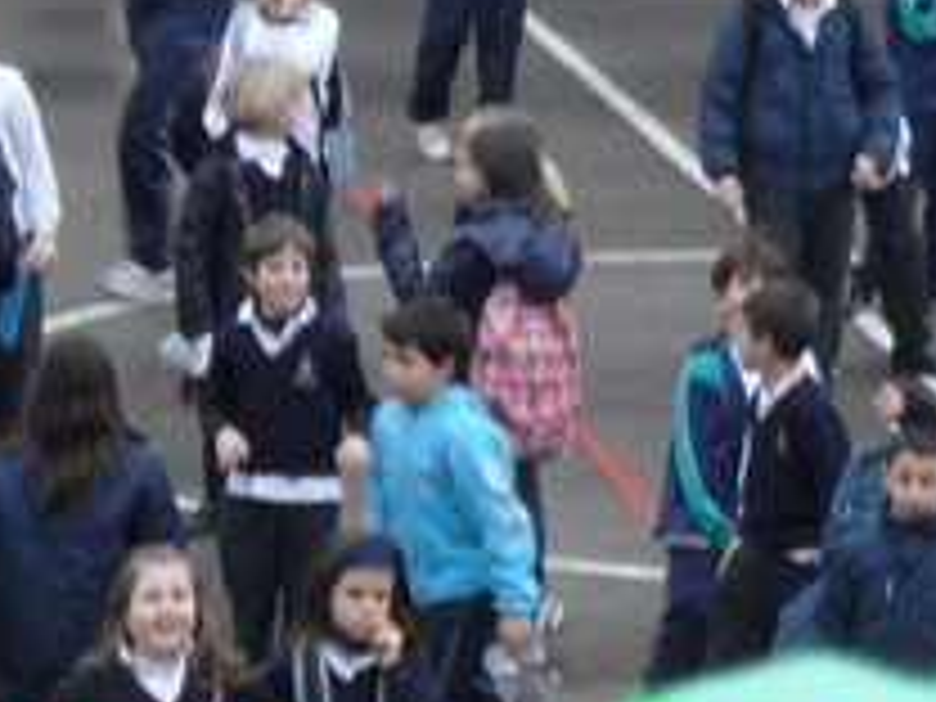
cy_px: -171
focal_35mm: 394
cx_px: 1822
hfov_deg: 5.0
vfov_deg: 3.8
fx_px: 10654
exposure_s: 1/90
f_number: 4.2
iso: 100
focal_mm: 13.2
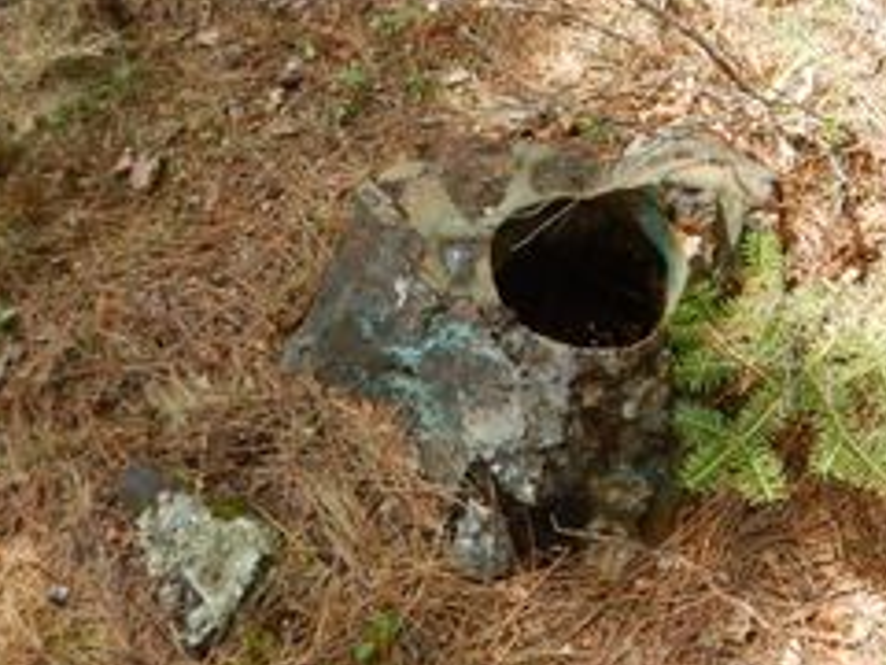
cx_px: 450
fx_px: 1024
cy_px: 255
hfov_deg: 46.8
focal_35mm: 40
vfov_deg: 35.8
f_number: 2.8
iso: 125
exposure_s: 1/400
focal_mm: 4.3
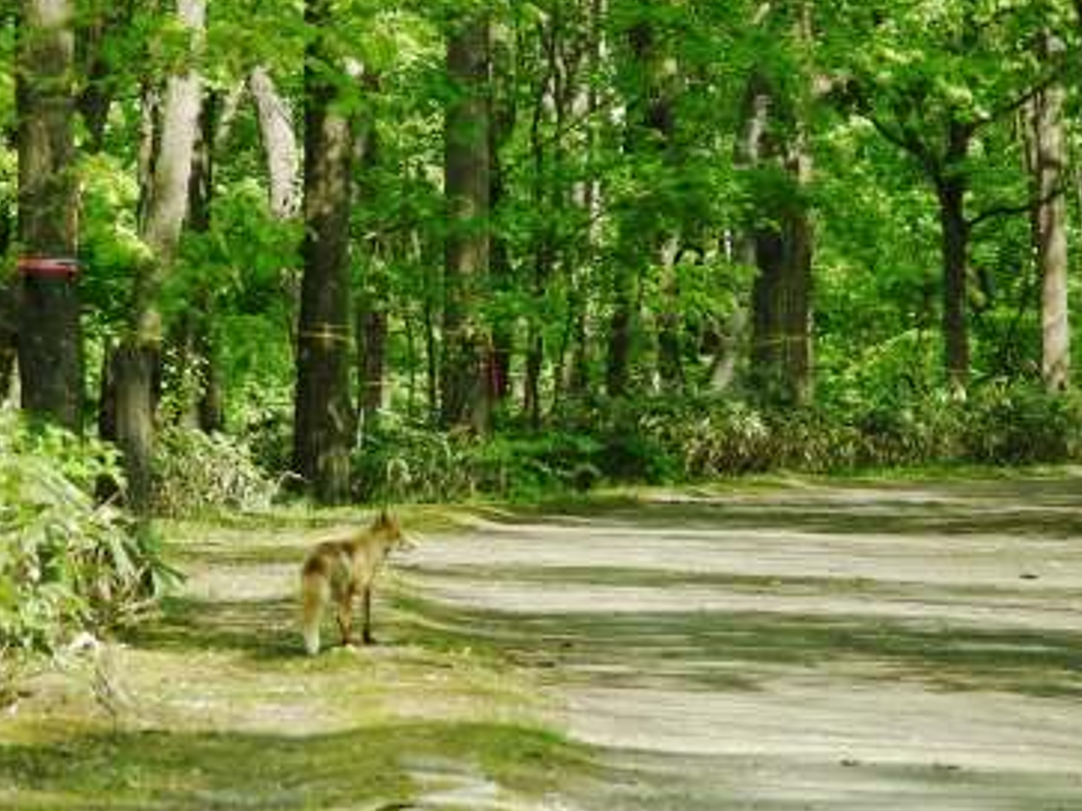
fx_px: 8905
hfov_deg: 7.0
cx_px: 450
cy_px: 482
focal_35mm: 285
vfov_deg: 5.2
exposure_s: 1/144
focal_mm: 38.3
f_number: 3.5
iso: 59
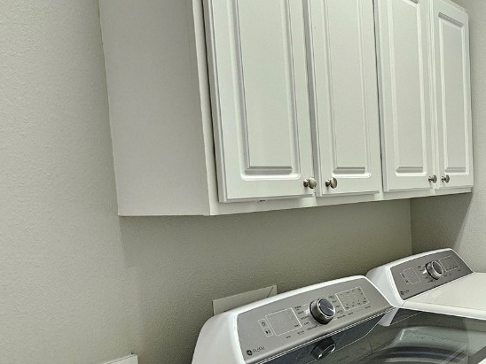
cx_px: 438
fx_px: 604
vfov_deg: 33.4
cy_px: 236
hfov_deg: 40.5
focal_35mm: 43
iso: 500
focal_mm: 5.4
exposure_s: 1/120
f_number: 1.8
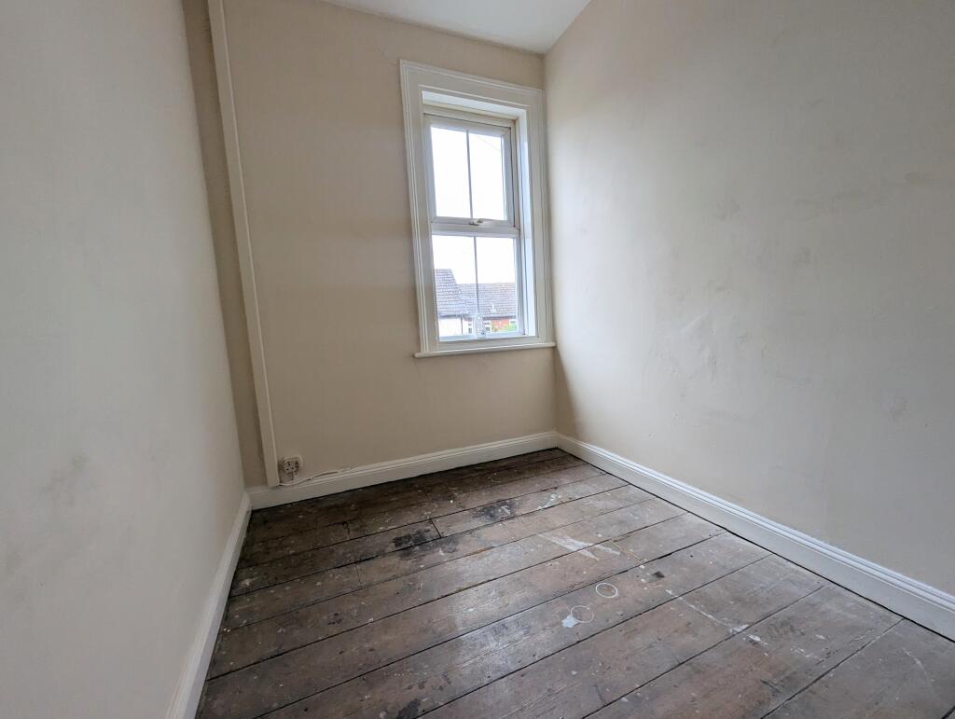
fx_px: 359
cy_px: 360
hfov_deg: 106.1
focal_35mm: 13
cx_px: 478
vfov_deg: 90.1
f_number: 2.2
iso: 66
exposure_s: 1/100
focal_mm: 1.95
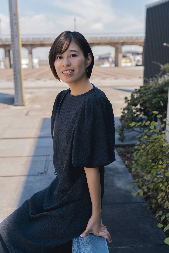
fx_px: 282
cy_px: 126
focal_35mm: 40
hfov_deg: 33.4
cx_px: 84
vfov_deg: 48.5
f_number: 3.5
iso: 50
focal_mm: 40
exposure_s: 1/500
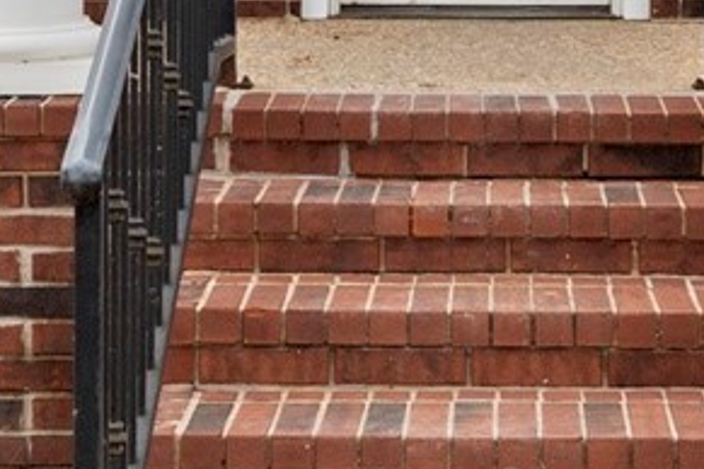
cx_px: 423
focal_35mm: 120
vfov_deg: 11.0
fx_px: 2354
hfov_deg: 17.0
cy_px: -183
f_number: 9
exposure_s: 1/40
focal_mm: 17.2
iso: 250
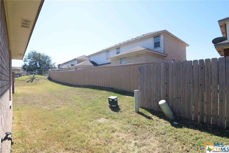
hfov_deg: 95.0
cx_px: 114
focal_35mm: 16
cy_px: 76
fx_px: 105
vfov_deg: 72.0
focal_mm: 11
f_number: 7.1
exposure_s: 1/200
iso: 100
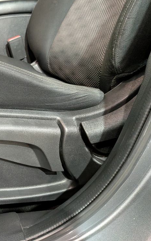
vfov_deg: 55.3
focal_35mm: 35
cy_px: 117
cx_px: -7
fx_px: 230
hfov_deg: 32.7
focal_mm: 4.53
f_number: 1.7
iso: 660
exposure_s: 1/30
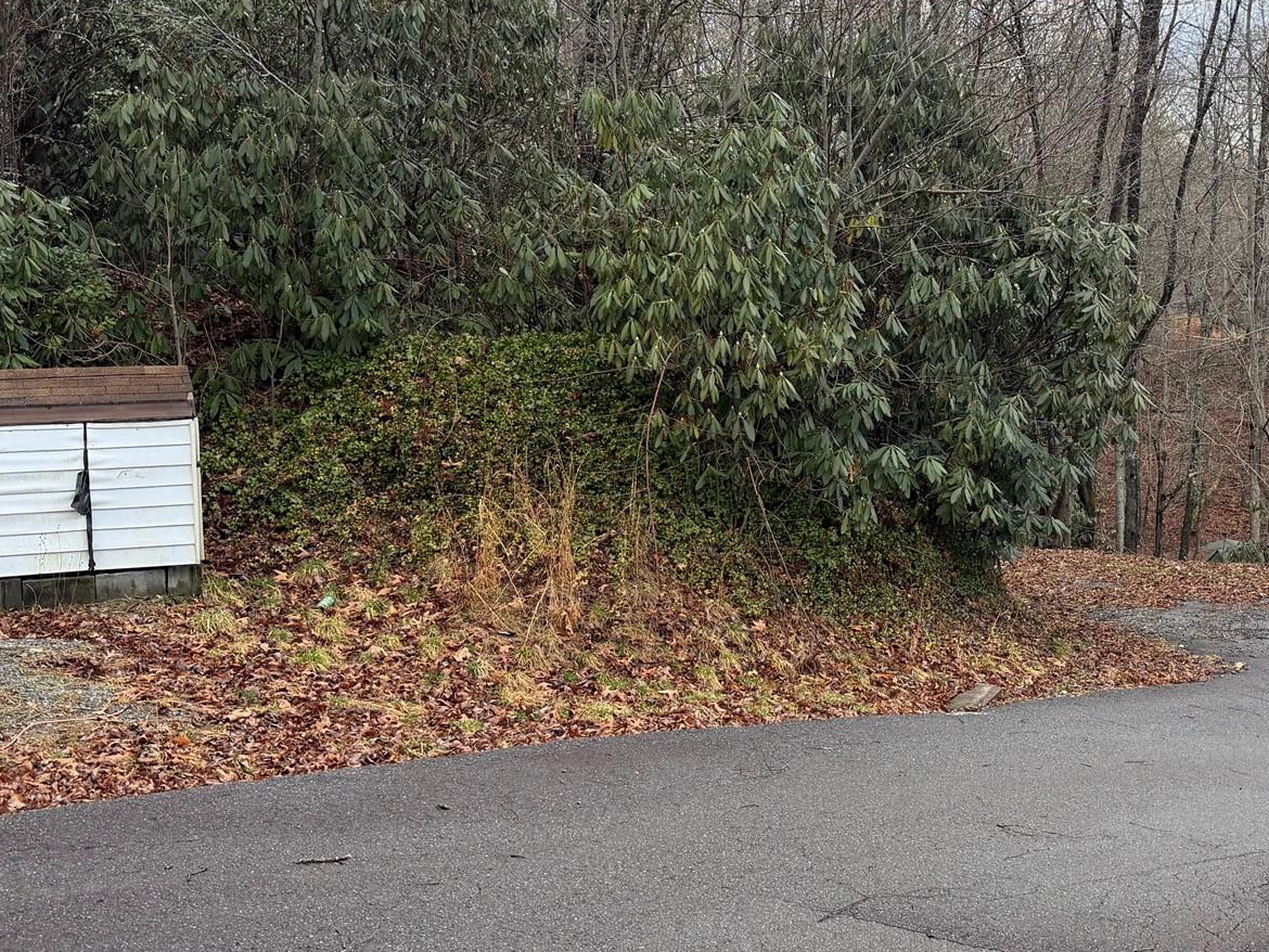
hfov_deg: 44.0
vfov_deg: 34.3
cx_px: 875
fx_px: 1540
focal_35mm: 42
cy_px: 403
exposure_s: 1/593
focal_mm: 6.76
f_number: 1.78
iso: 100
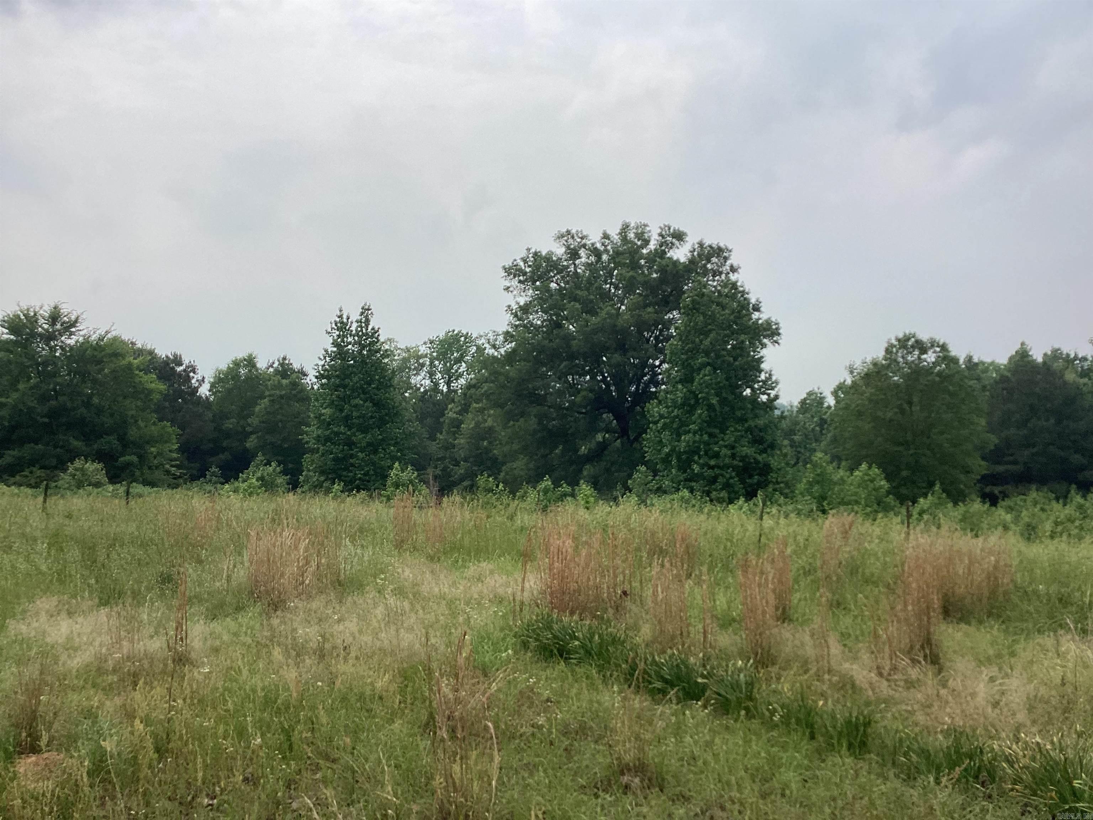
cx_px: 546
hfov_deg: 58.4
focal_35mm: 31
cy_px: 410
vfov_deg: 45.4
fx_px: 979
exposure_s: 1/2915
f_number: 2.4
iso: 25
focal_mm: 3.3
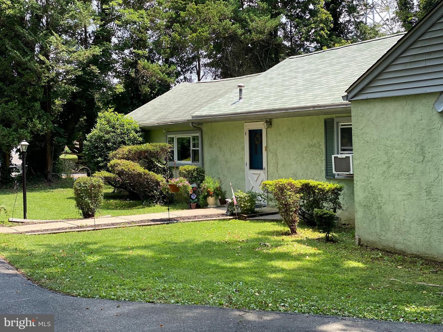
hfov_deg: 36.8
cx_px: 222
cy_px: 166
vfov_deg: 28.0
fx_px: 665
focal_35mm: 52
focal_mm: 6
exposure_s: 1/440
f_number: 2
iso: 20
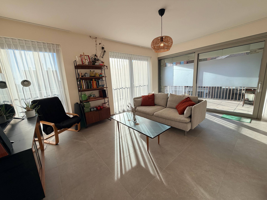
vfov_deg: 85.7
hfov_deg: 102.1
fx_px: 108
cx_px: 134
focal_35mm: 14
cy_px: 100
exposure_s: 1/502
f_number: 2.2
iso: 50
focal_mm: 2.22
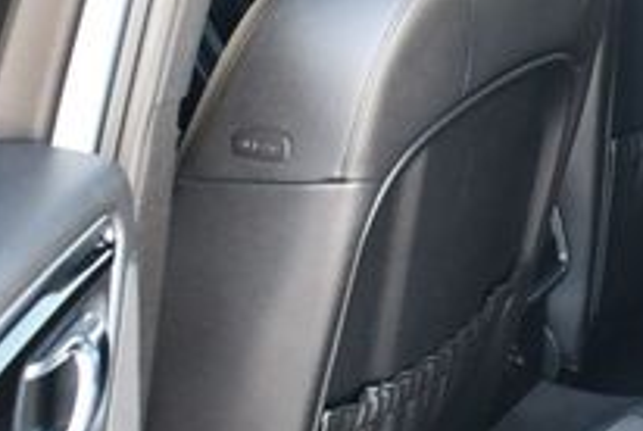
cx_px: 577
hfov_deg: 18.0
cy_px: 315
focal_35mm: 112
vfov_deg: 12.2
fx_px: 2003
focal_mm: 18
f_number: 3.5
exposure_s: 1/125
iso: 1100
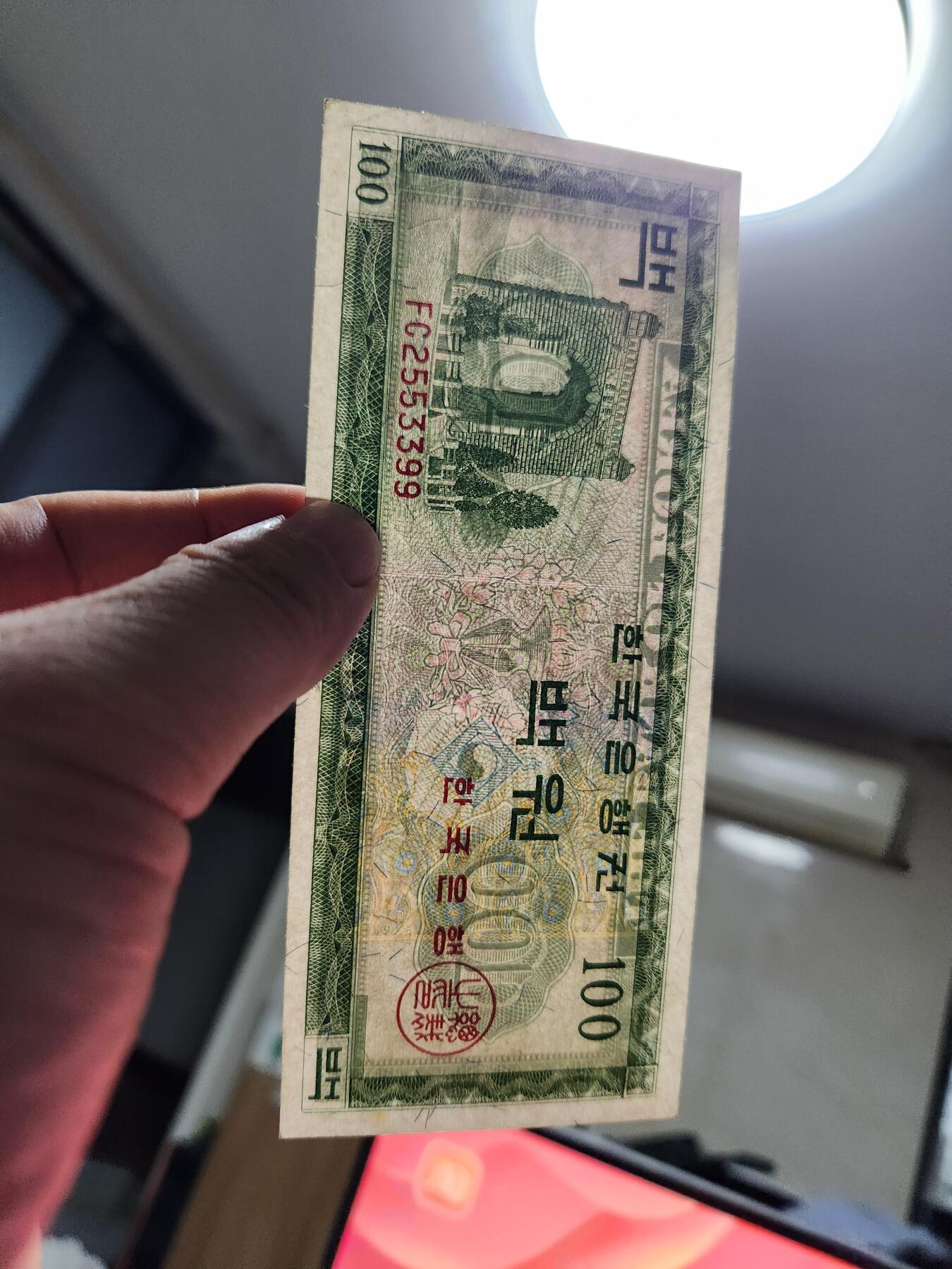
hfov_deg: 58.9
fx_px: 843
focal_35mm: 23
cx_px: 476
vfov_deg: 73.9
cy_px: 634
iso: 640
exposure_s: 1/100
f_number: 1.8
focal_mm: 5.4
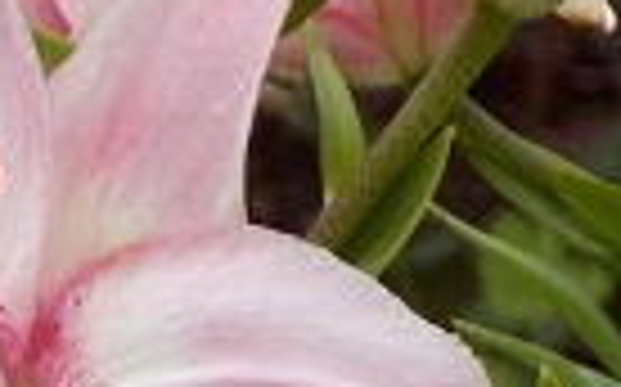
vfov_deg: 1.9
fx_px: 11837
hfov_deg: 3.0
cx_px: -54
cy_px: 360
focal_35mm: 700
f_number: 5.4
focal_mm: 33.7
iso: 80
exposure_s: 1/250
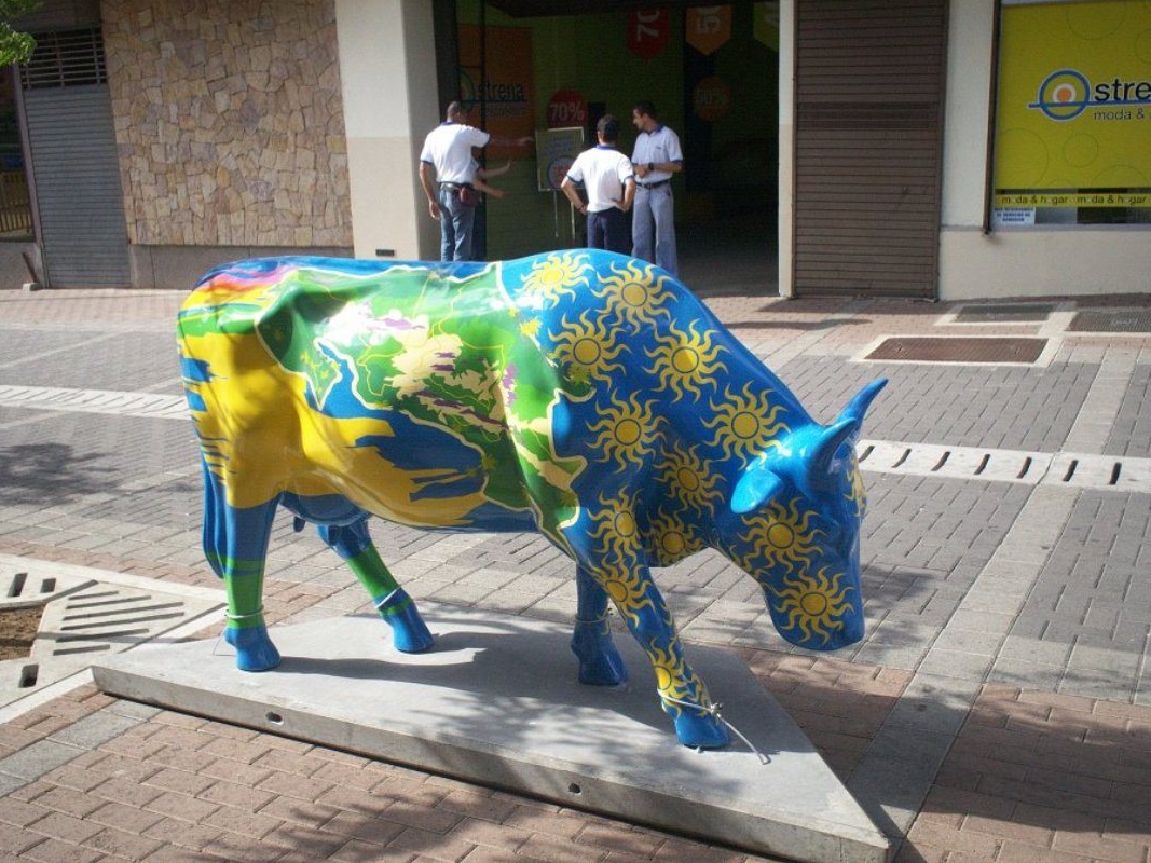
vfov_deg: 38.7
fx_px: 1230
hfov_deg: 50.1
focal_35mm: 37
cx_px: 579
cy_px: 422
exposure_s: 1/285
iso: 100
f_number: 4.5
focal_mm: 6
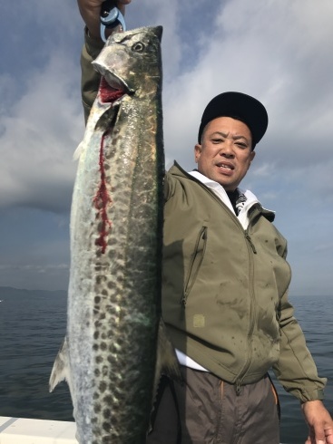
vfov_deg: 63.5
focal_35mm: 28
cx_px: 166
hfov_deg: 49.7
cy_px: 222
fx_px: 359
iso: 20
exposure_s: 1/4367
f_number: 1.8
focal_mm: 3.99
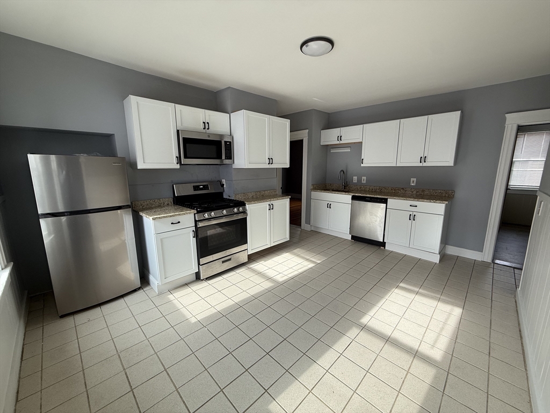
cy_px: 206
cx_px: 275
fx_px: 222
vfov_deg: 85.7
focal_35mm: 14
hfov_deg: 102.1
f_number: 2.2
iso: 64
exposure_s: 1/99
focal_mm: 2.22
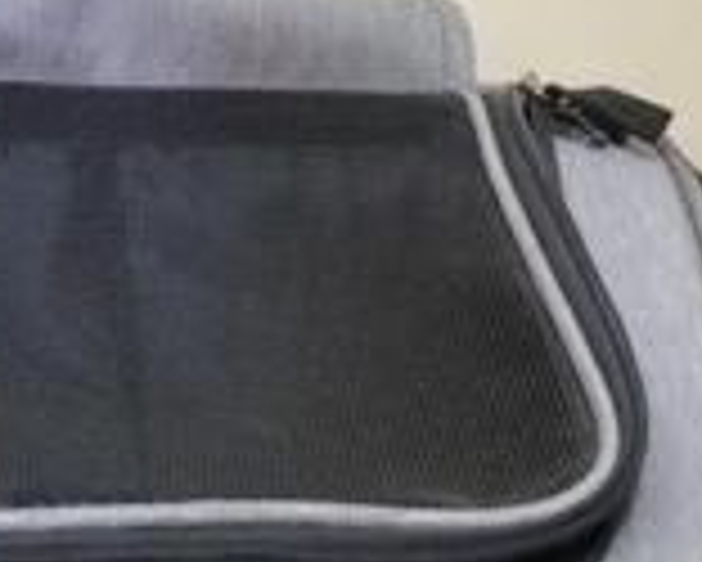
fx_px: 1622
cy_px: 814
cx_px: 243
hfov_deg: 24.3
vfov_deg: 17.8
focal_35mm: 78
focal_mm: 3.95
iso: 1250
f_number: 1.8
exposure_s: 1/14.3
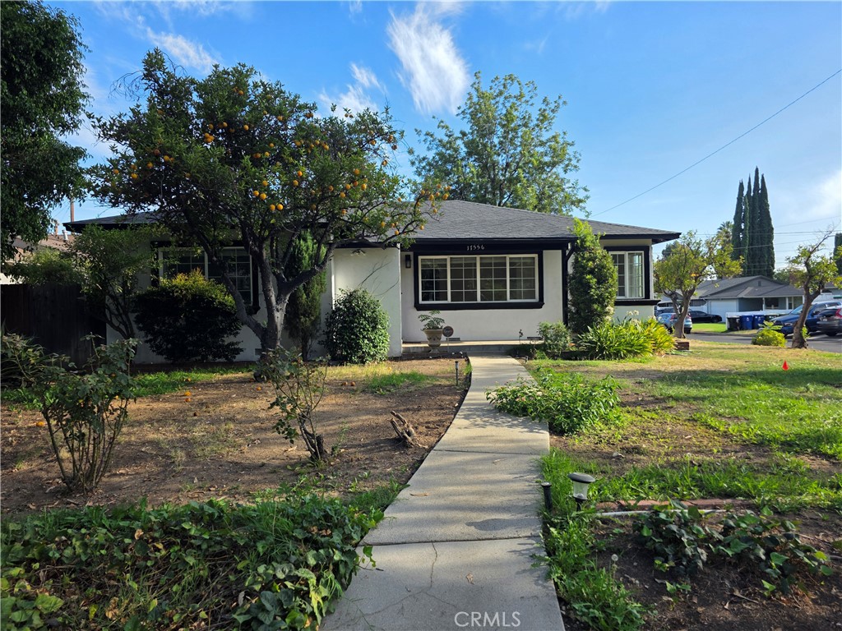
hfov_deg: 73.9
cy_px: 316
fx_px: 559
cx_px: 421
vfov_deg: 58.9
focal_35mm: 23
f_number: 1.7
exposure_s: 1/2210
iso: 80
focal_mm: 6.3
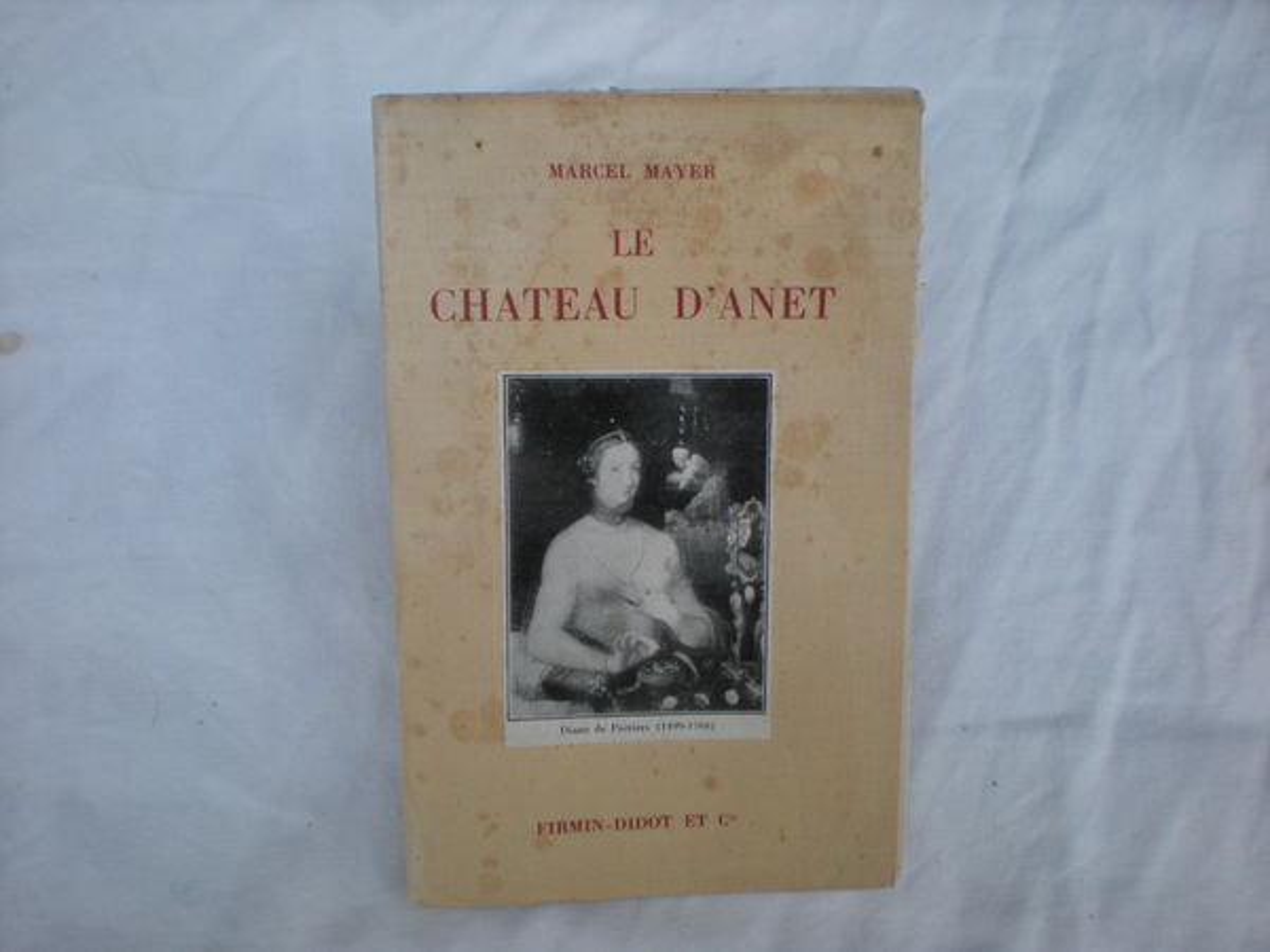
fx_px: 1394
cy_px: 476
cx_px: 635
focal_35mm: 38
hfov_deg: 49.0
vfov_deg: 37.7
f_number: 3.1
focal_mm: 6.3
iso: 181
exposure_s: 1/59
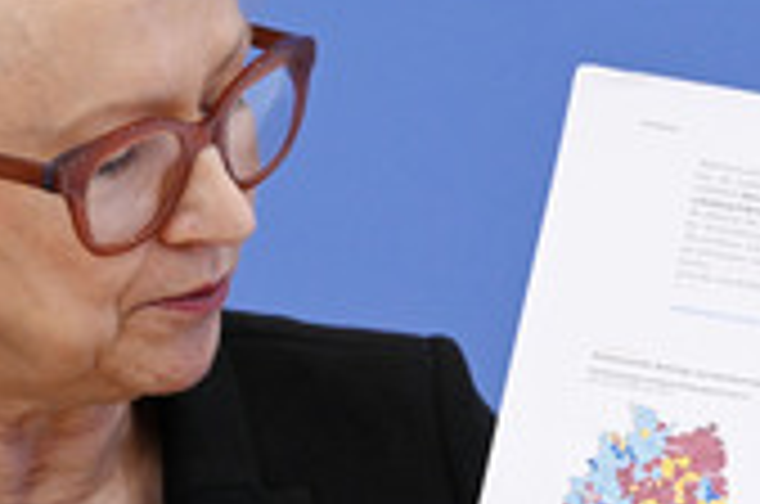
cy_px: 252
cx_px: 173
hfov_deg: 6.4
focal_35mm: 321
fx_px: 6764
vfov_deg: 4.3
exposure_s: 1/640
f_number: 7.1
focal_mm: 120
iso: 4000
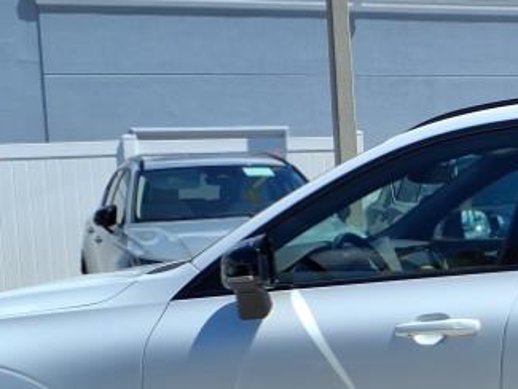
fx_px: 1272
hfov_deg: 21.8
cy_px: 300
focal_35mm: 85
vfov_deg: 17.3
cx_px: 574
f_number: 1.9
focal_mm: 3.58
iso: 40
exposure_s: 1/3333
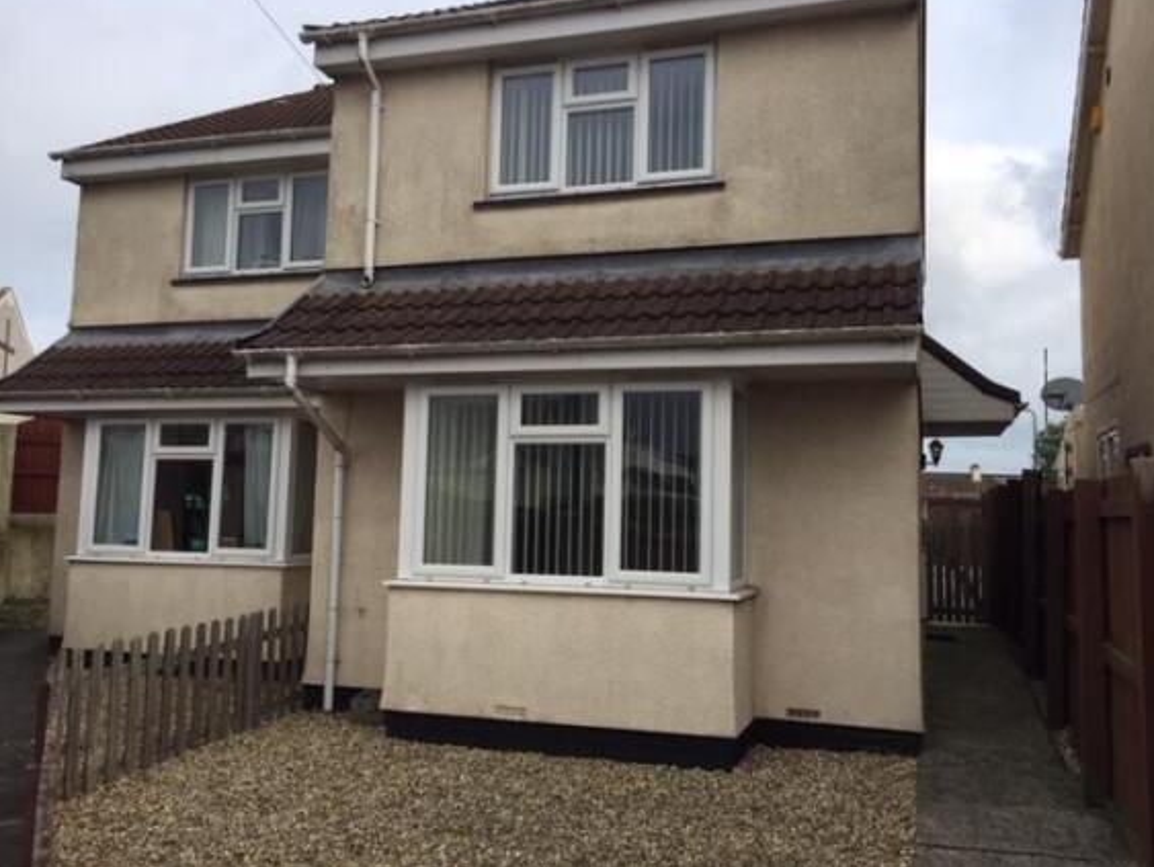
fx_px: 1001
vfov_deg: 46.8
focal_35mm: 30
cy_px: 423
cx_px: 595
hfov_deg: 59.9
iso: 32
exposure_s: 1/791
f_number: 2.2
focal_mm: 4.15
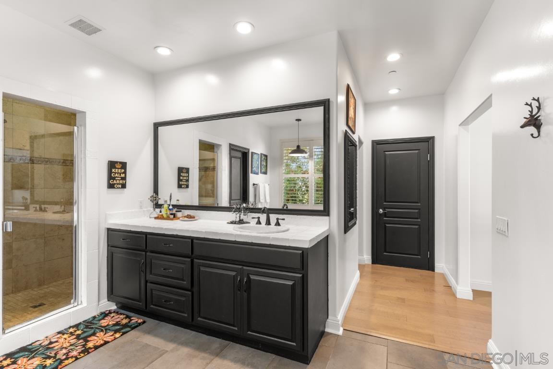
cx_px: 276
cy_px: 184
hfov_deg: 93.3
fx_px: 261
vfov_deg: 70.4
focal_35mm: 17
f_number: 8
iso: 80
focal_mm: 17
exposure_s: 1/1.67
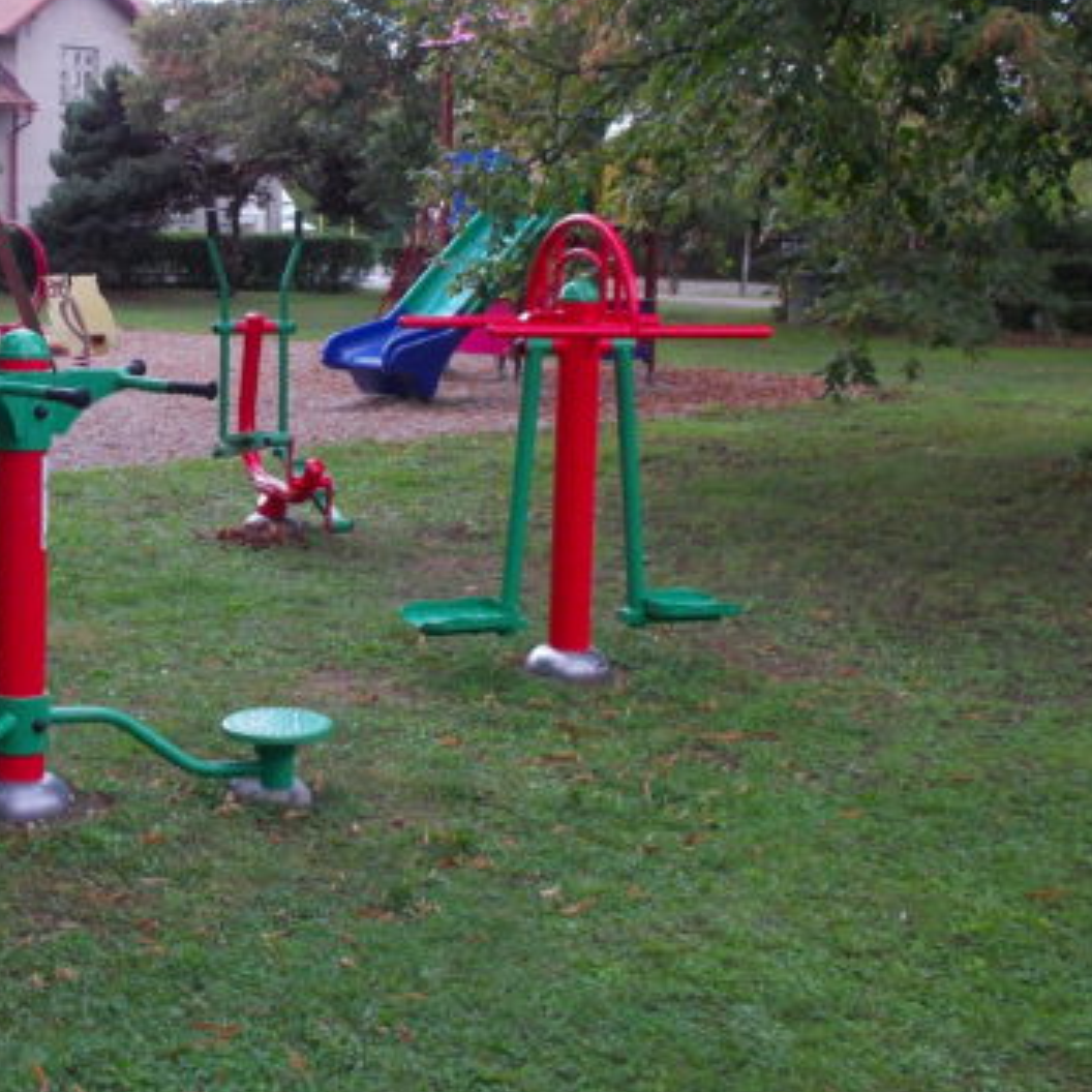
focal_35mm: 56
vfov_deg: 30.4
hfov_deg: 28.9
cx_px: 31
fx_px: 1999
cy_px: 372
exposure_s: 1/100
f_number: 3.3
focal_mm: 4.1
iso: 80
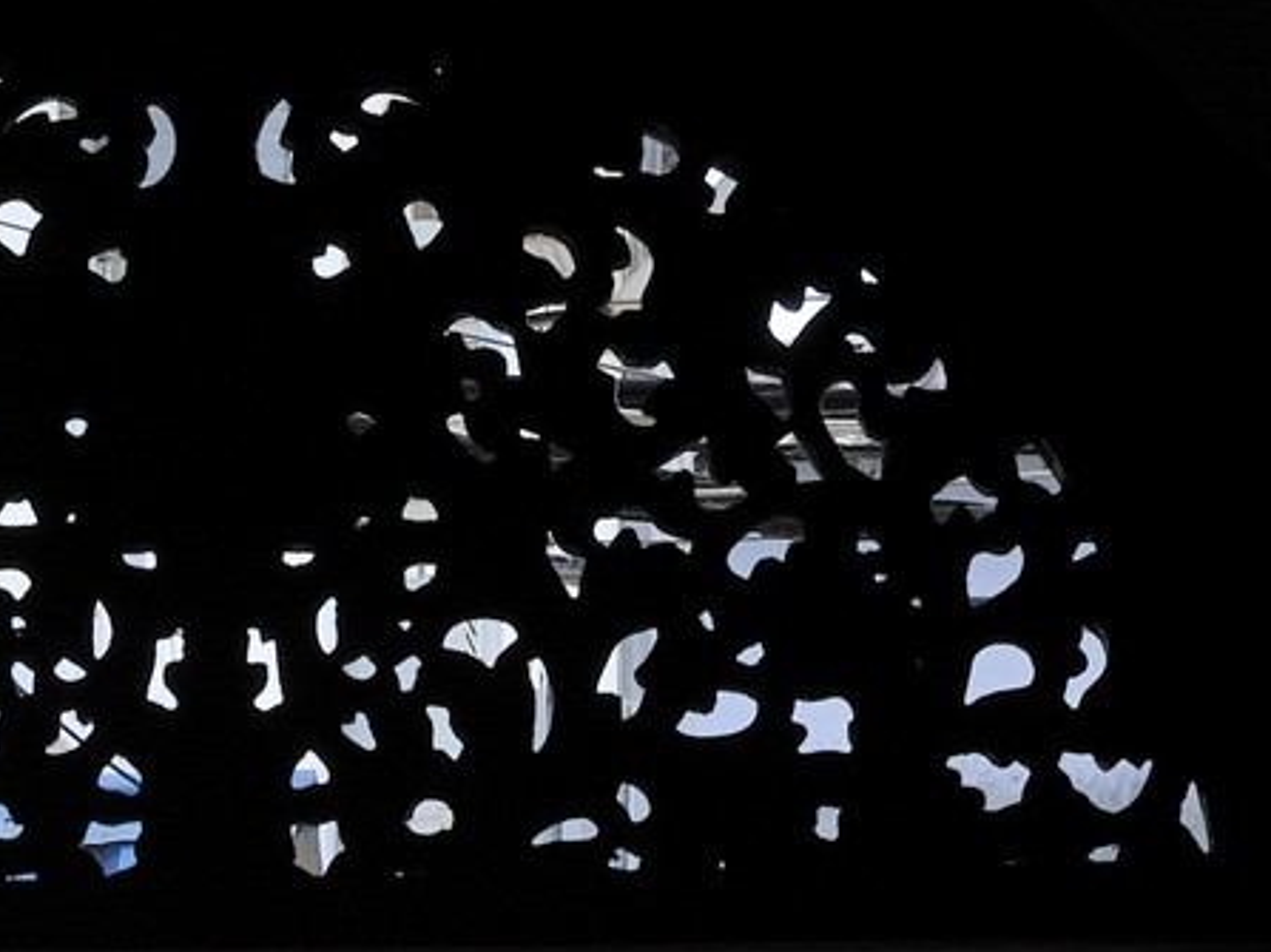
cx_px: 31
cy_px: 2117
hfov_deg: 11.9
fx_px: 6057
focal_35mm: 165
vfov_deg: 8.4
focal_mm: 48
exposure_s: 1/160
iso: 200
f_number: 9
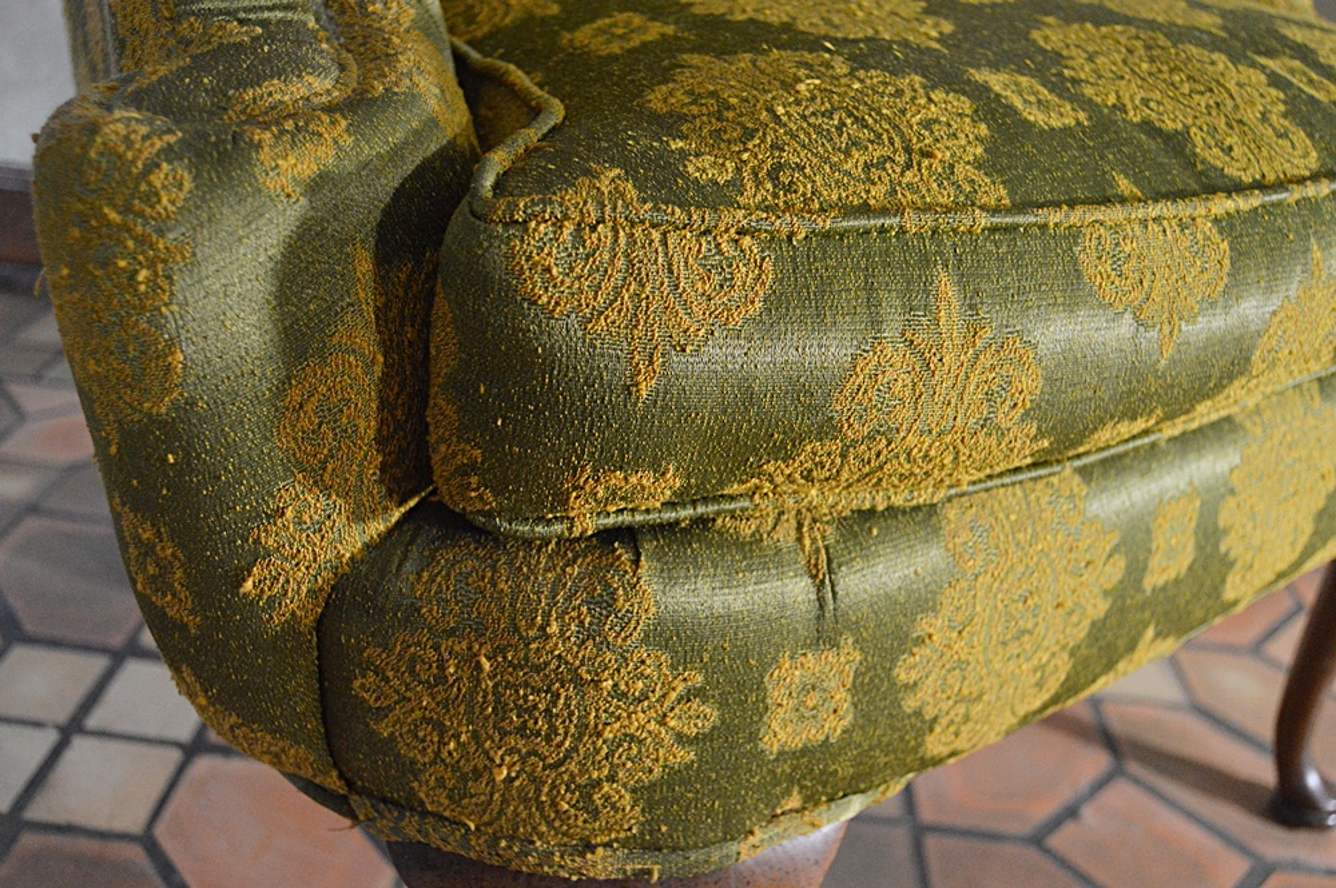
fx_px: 1224
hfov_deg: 57.3
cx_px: 668
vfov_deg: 39.9
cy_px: 444
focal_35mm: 33
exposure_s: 1/60
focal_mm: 22
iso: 2800
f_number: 3.5
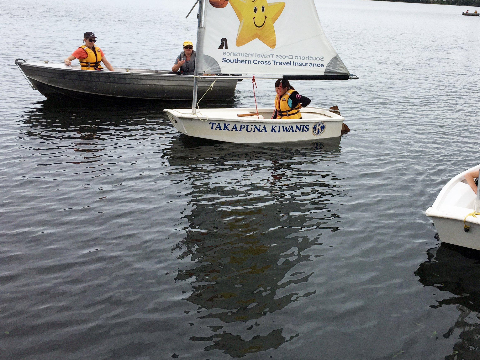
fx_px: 569
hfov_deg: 45.3
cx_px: 305
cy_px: 116
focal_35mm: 41
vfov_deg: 34.8
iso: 32
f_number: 2.2
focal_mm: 4.15
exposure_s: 1/2326
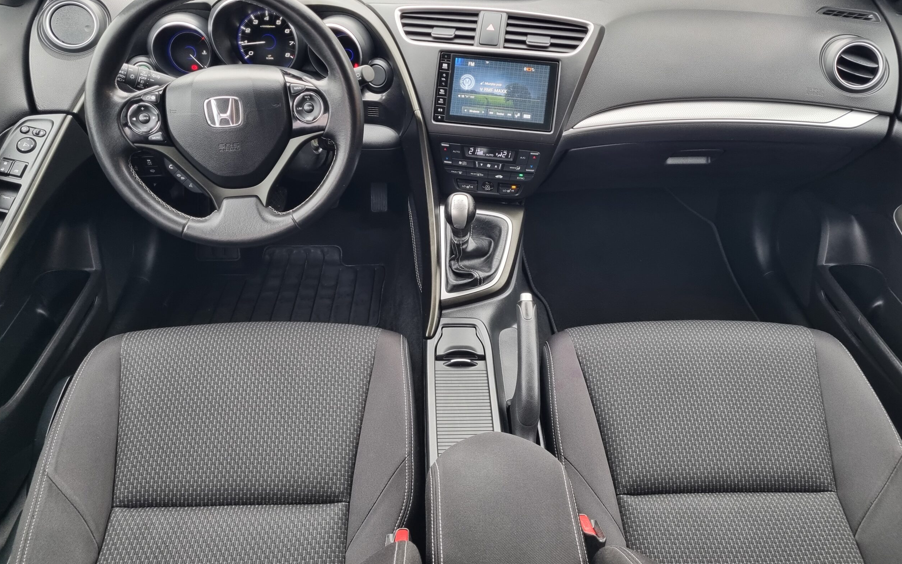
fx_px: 688
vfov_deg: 44.4
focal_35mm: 28
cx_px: 454
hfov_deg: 66.5
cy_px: 240
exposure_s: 1/100
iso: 160
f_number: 1.8
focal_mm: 5.4
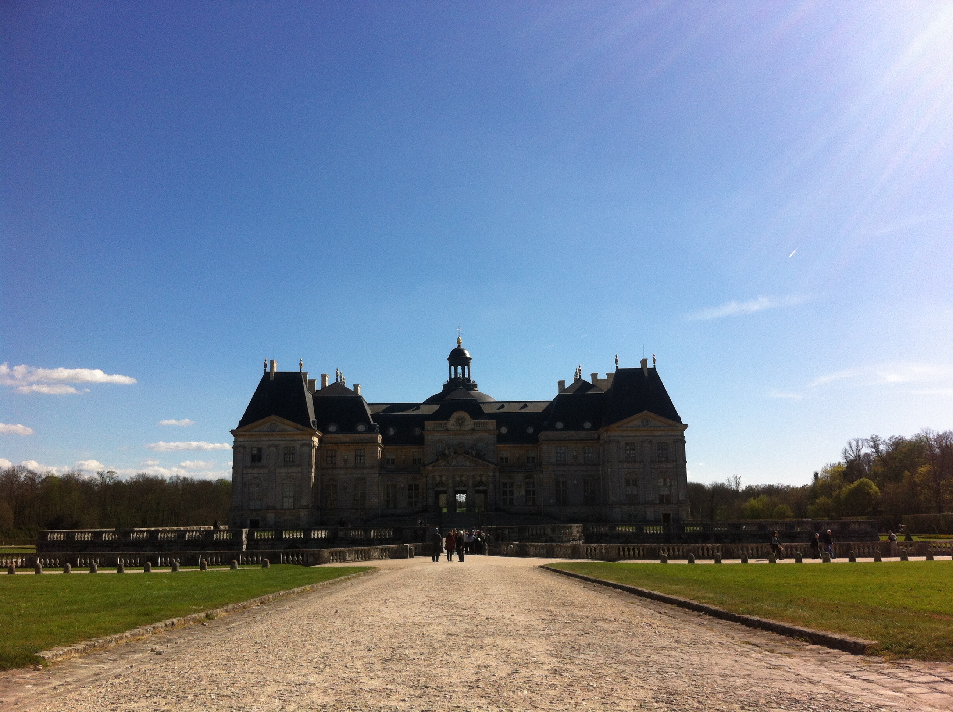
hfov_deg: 52.7
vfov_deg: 40.6
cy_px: 356
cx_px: 476
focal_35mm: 35
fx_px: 962
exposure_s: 1/2514
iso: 80
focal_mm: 3.85
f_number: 2.8
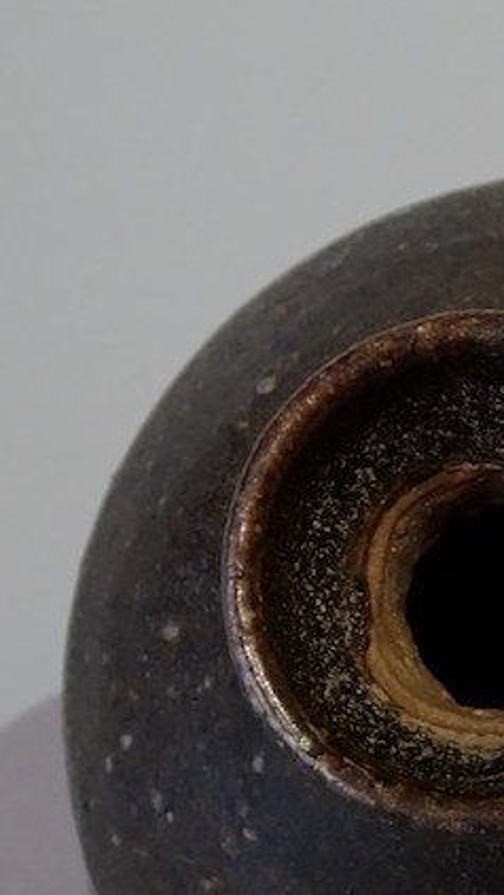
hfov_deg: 7.9
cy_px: 679
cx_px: 627
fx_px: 3634
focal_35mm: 153
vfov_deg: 14.0
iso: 400
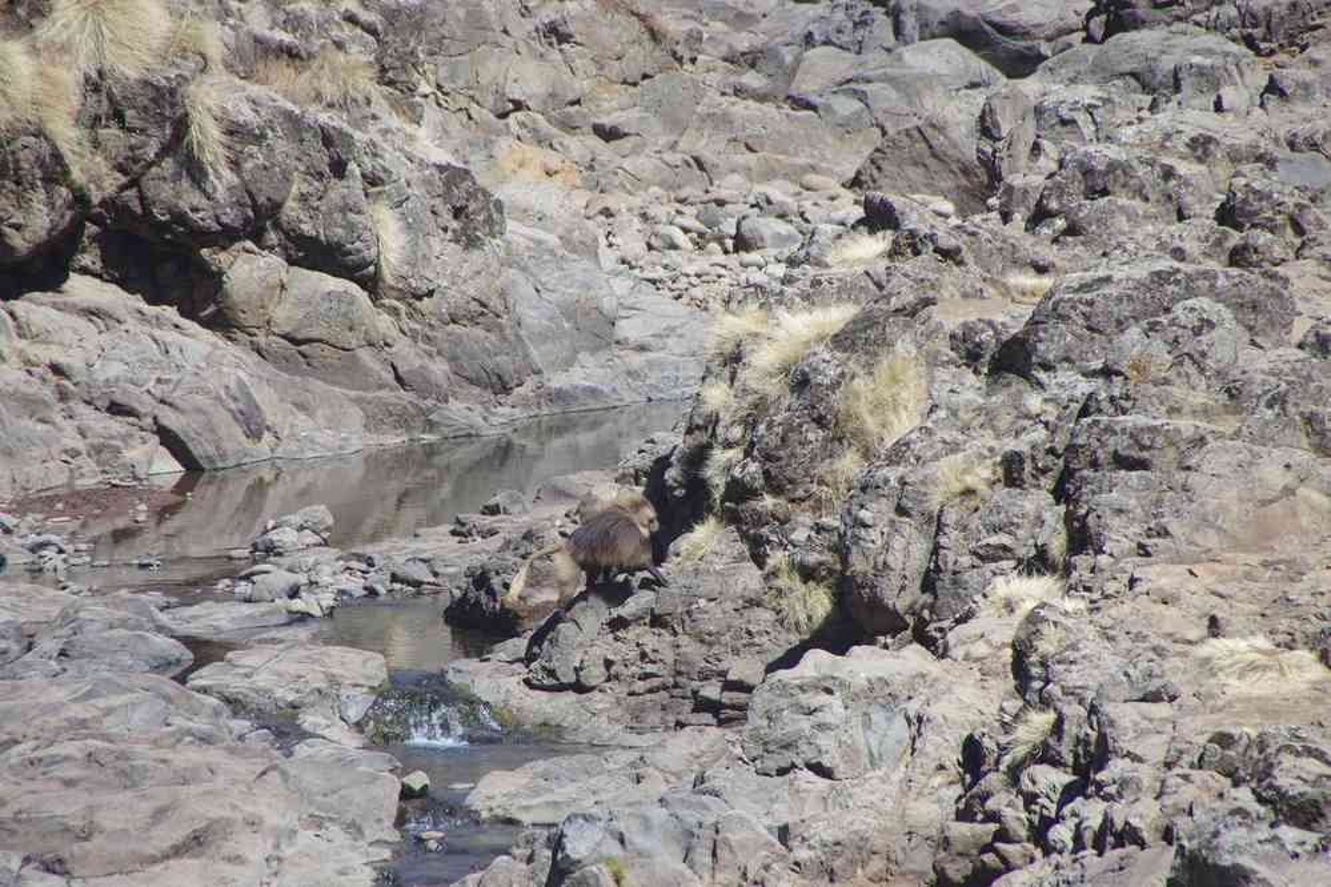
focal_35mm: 375
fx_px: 13863
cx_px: 666
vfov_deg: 3.7
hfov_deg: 5.5
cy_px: 444
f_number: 10
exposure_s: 1/320
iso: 800
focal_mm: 250
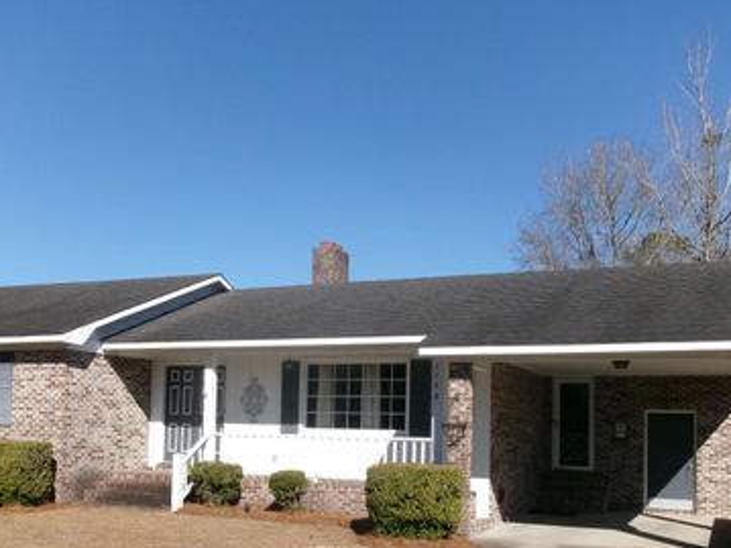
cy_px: 380
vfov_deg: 36.3
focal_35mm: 39
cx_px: 328
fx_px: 823
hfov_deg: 47.8
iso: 100
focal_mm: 5.1
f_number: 10.8
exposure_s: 1/140
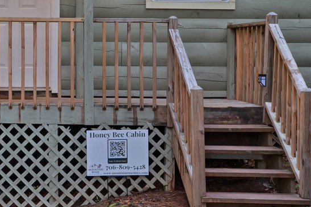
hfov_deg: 25.7
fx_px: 650
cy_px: 54
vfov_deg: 18.0
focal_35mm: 75
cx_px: 11
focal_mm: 11
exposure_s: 2
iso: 200
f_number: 8
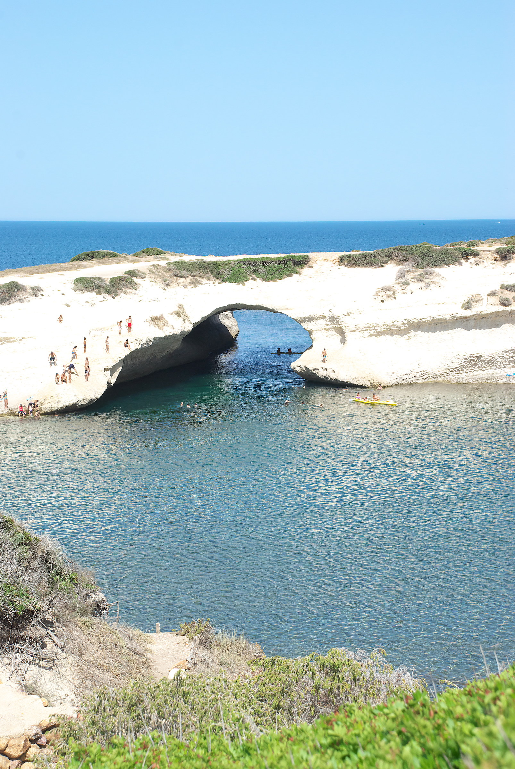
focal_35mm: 72
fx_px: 1541
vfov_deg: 28.0
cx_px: 258
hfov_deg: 19.0
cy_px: 384
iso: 200
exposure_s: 1/400
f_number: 10
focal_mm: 48
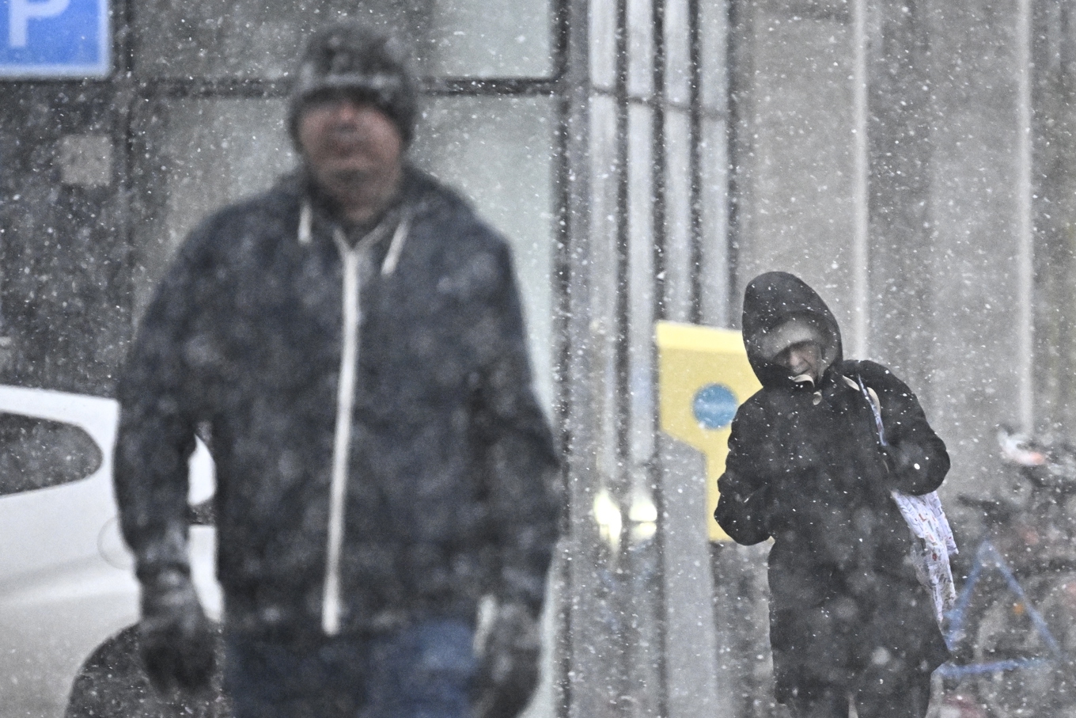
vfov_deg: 3.4
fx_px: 11956
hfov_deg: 5.2
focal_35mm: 400
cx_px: 538
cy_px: 359
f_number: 5.6
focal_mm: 400
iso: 11400
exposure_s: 1/1600
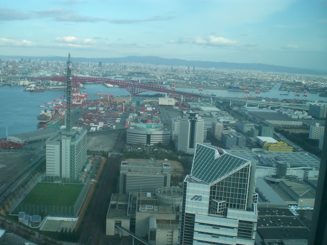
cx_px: 164
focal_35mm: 38
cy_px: 122
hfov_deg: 49.0
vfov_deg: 37.7
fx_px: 359
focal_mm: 6.3
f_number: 3.1
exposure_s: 1/160
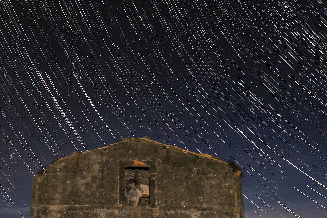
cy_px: 102
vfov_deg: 28.6
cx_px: 139
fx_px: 427
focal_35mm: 47
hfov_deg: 41.8
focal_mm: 24
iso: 1000
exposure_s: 20
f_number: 2.8
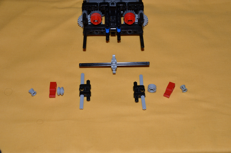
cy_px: 76
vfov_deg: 25.6
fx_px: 336
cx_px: 116
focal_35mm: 52
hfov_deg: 37.9
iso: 320
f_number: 9
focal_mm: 35
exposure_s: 1/60
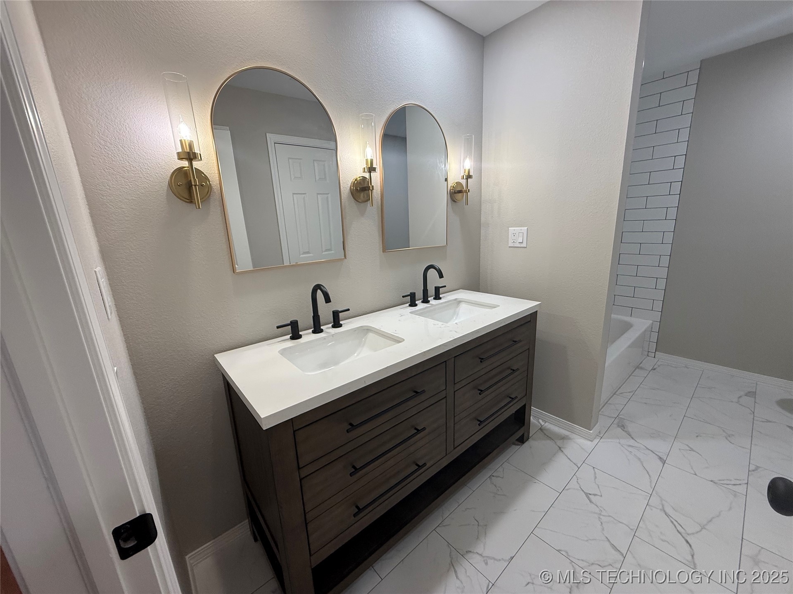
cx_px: 396
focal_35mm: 14
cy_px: 297
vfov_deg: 85.7
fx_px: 321
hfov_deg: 102.1
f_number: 2.2
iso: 160
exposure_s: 1/120
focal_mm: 2.22
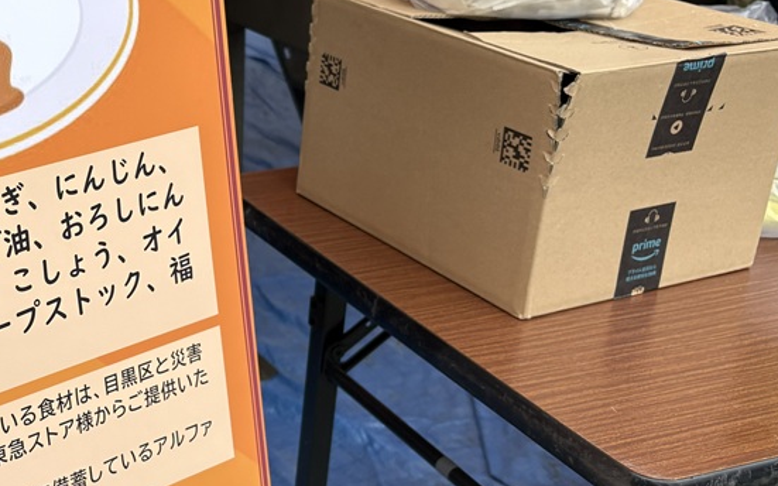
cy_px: 202
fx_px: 1272
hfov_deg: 31.6
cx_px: 11
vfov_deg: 21.6
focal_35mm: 60
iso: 50
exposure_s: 1/1848
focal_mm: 5.96
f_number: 1.6
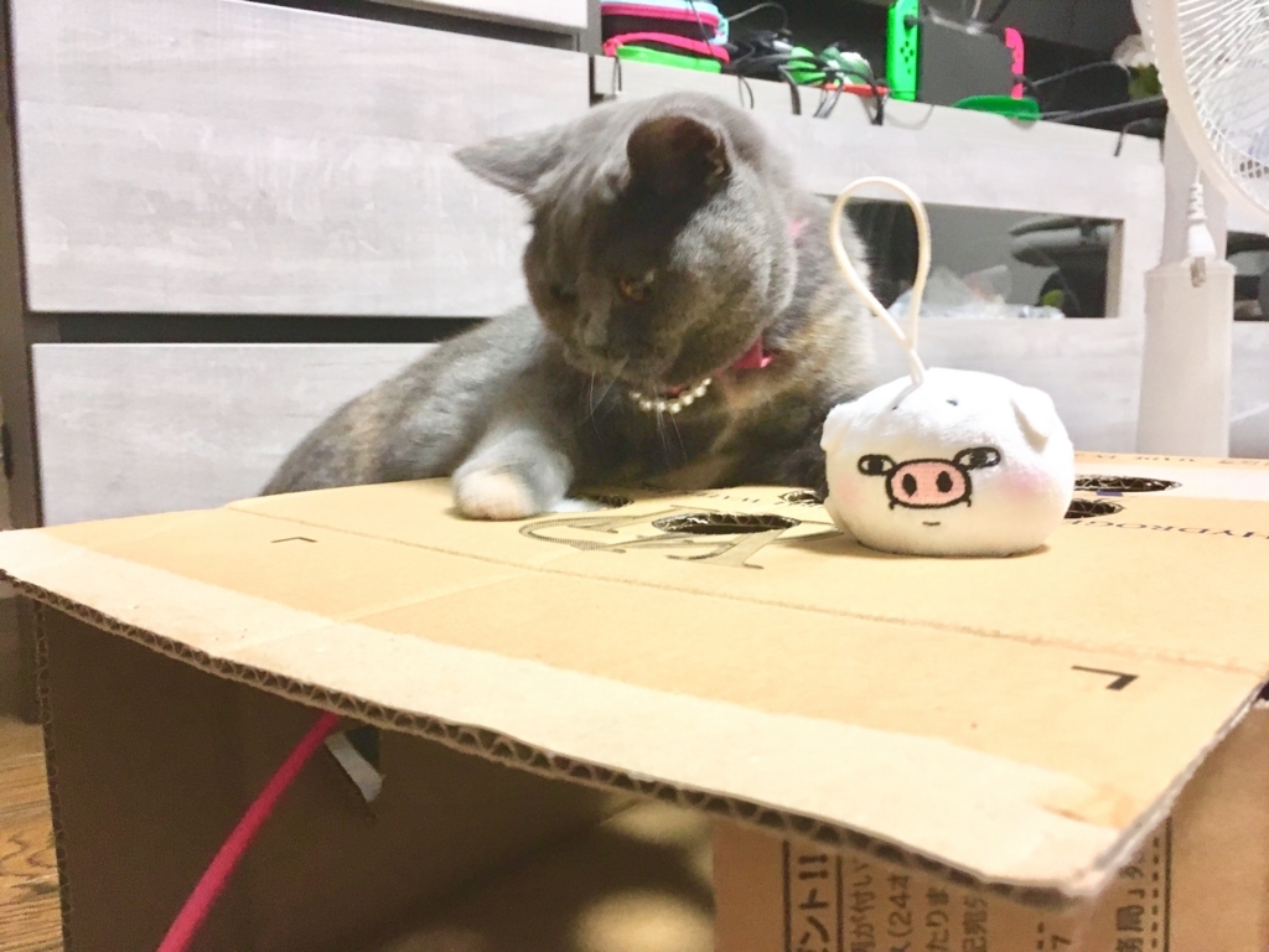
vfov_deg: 48.2
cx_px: 634
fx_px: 1063
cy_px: 476
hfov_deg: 61.7
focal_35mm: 29
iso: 200
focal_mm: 4.15
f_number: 2.2
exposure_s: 1/20
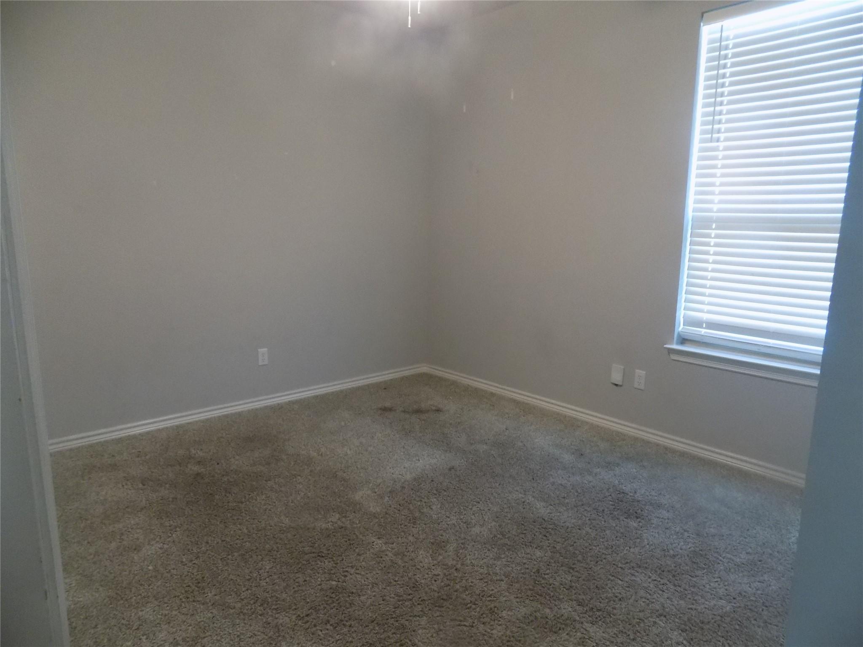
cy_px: 324
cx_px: 432
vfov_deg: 58.9
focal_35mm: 23
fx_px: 573
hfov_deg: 73.9
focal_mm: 4
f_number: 3.1
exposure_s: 1/30
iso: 360
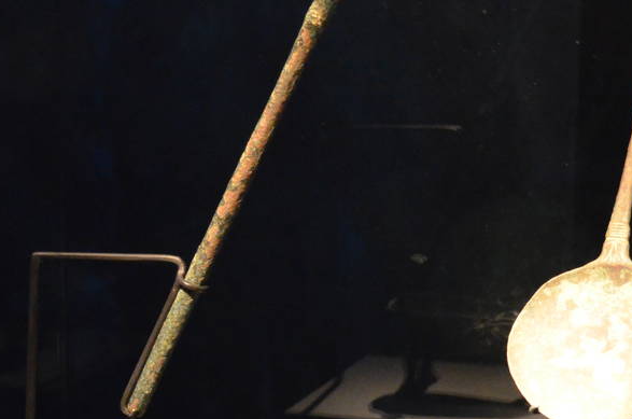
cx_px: 543
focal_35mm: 139
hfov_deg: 14.7
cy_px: 321
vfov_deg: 9.8
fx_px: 2436
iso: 3200
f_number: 5
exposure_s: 1/13
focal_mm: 34
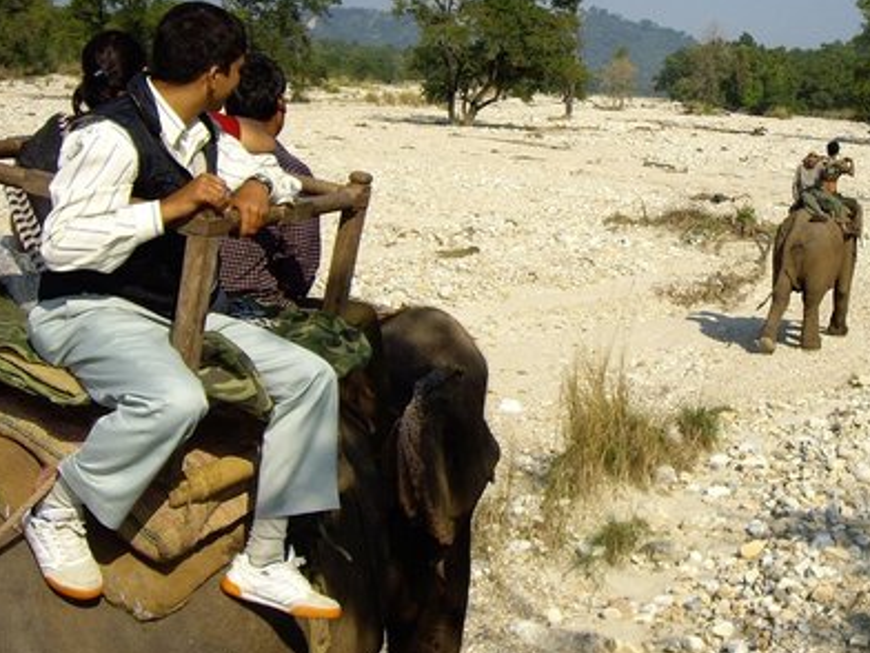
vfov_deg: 23.4
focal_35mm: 62
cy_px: 169
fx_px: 1558
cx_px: 666
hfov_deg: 30.6
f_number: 4.3
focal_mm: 6.2
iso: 100
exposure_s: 1/1000
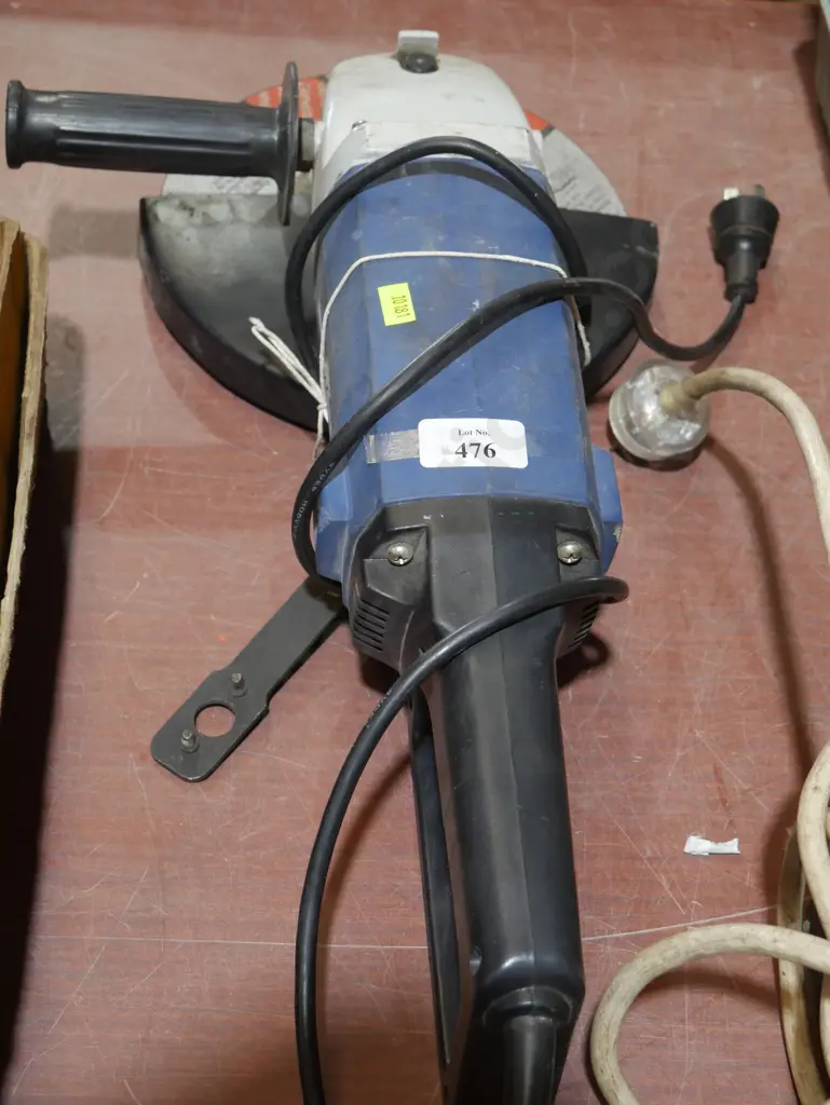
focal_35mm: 58
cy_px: 552
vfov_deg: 33.2
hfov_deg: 25.3
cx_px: 415
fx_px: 1853
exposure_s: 1/60
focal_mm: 29
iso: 640
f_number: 5.4
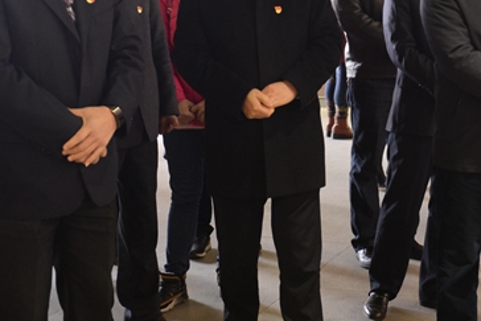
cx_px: 337
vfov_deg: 15.4
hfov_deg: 23.0
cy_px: 65
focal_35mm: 88
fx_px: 1176
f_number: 2.8
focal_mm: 32
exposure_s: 1/100
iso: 1600
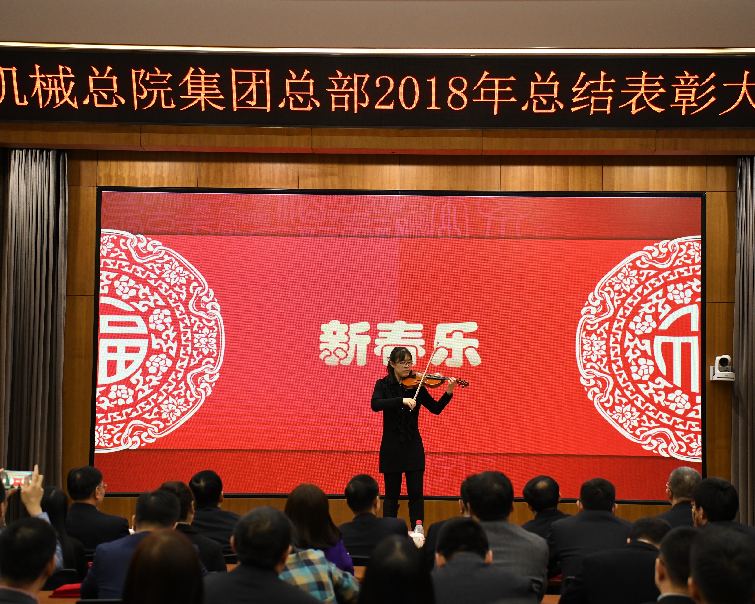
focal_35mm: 74
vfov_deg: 20.7
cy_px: 304
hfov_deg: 25.7
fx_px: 1653
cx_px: 386
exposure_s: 1/160
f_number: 3.5
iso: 2500
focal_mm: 65
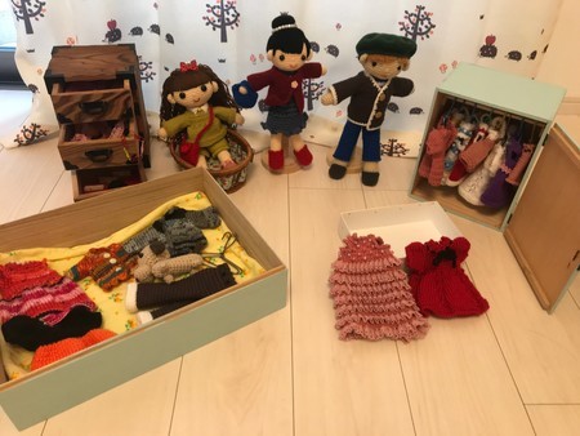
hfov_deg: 63.4
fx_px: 469
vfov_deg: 49.8
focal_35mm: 28
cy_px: 218
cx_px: 290
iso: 160
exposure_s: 1/30
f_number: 1.8
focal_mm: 3.99
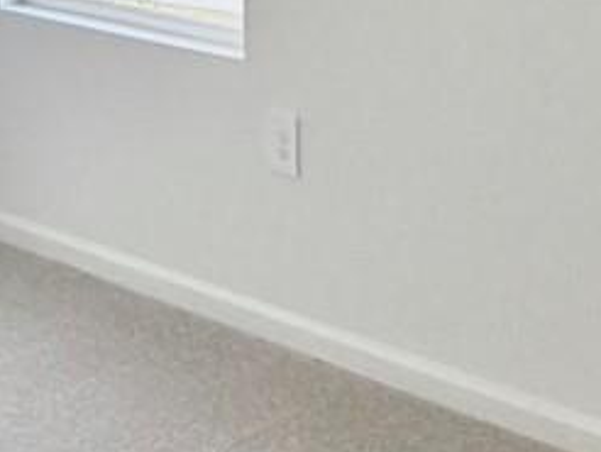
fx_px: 1581
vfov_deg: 14.7
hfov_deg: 21.3
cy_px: -303
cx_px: 154
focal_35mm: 91
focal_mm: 2.22
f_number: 2.2
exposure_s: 1/121
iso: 250
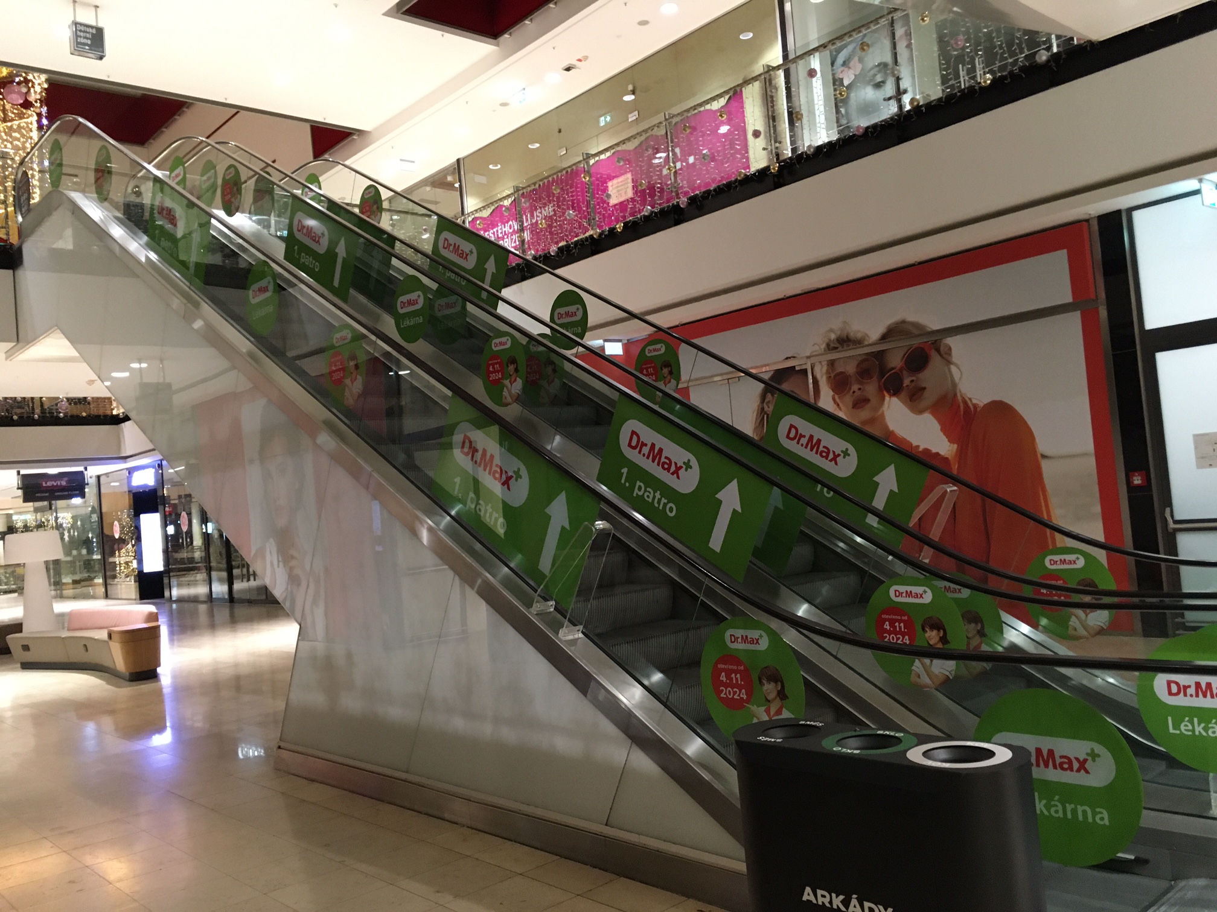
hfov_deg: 61.7
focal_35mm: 29
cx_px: 608
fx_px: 1020
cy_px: 456
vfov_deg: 48.2
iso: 200
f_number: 2.2
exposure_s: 1/20
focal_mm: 4.15
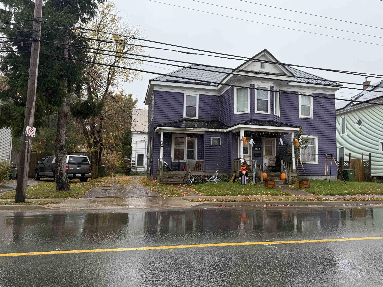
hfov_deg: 65.1
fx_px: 299
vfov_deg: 51.3
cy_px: 140
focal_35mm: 27
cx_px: 212
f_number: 1.78
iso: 80
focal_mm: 6.76
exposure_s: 1/1522
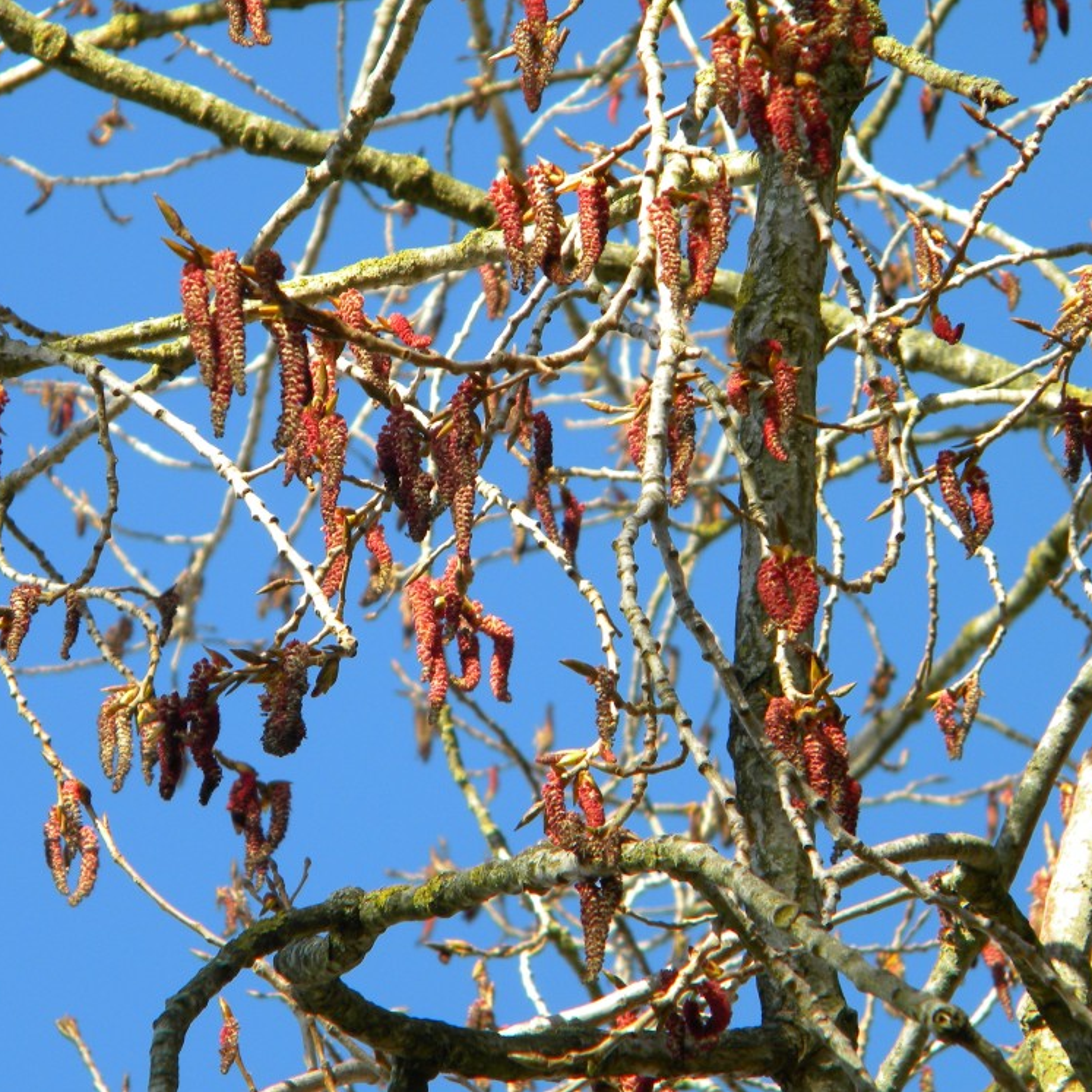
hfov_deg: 5.3
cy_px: 547
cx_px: 373
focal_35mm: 329
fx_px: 11742
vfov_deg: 5.3
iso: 80
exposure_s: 1/161
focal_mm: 50.4
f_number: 5.4
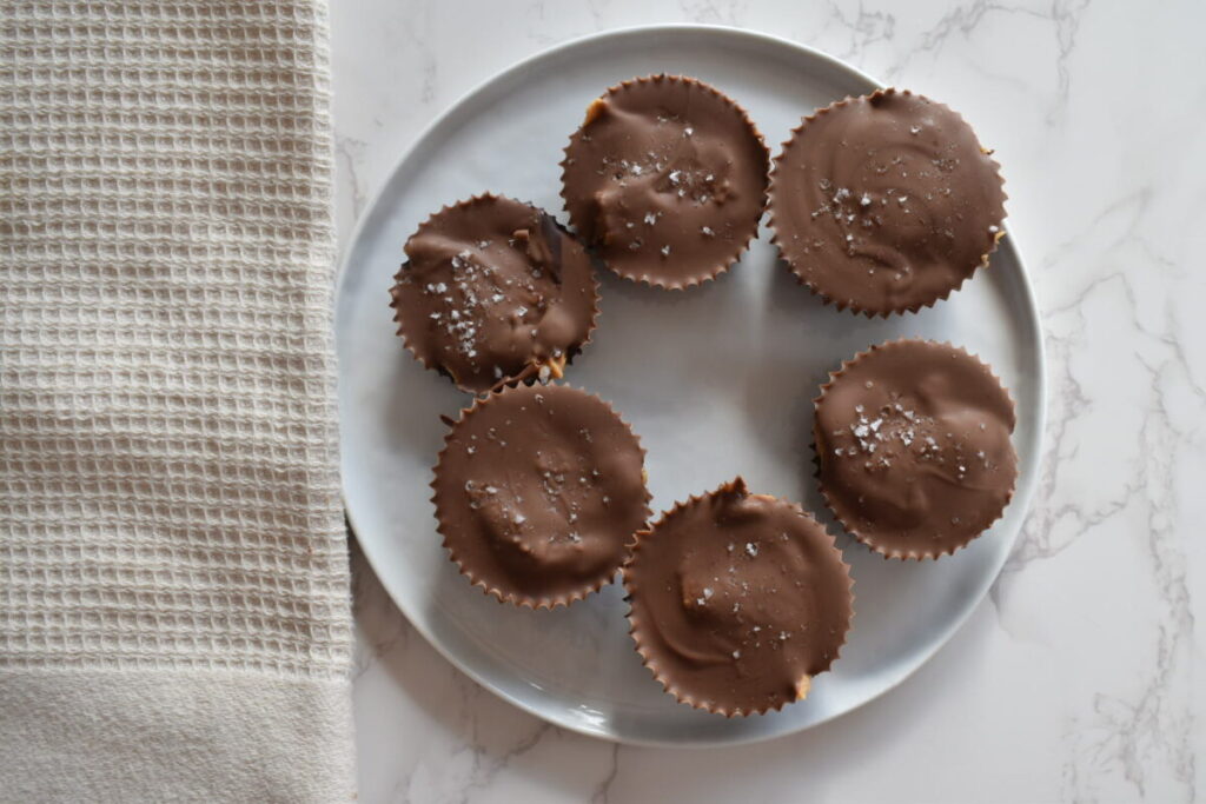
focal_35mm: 38
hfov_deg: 51.3
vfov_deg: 35.5
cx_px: 603
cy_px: 402
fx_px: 1256
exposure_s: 1/125
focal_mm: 25
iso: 400
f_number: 5.6
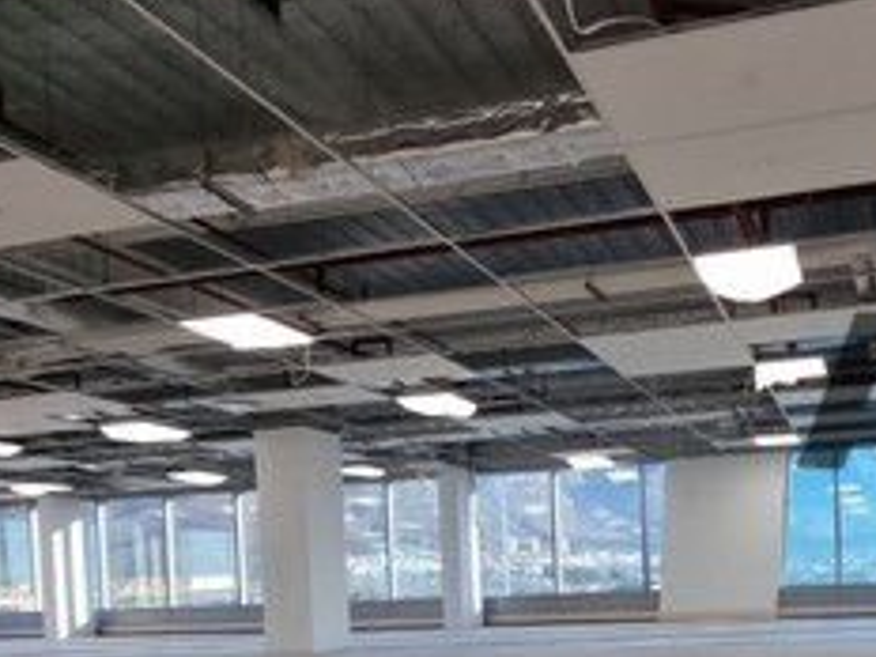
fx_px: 709
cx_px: 714
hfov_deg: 58.1
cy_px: 598
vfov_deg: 44.9
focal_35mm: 28
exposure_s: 1/100
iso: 80
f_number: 2.2
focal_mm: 2.2
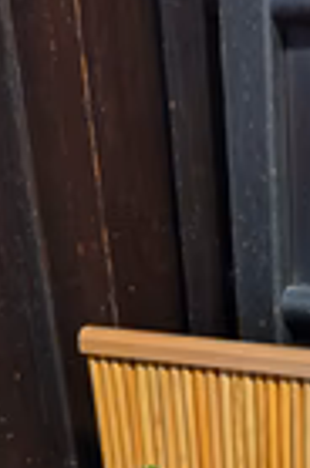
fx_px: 896
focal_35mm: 69
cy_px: 471
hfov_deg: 18.3
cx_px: 404
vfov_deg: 27.6
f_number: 1.9
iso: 3875
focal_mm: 5.5
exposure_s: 1/120
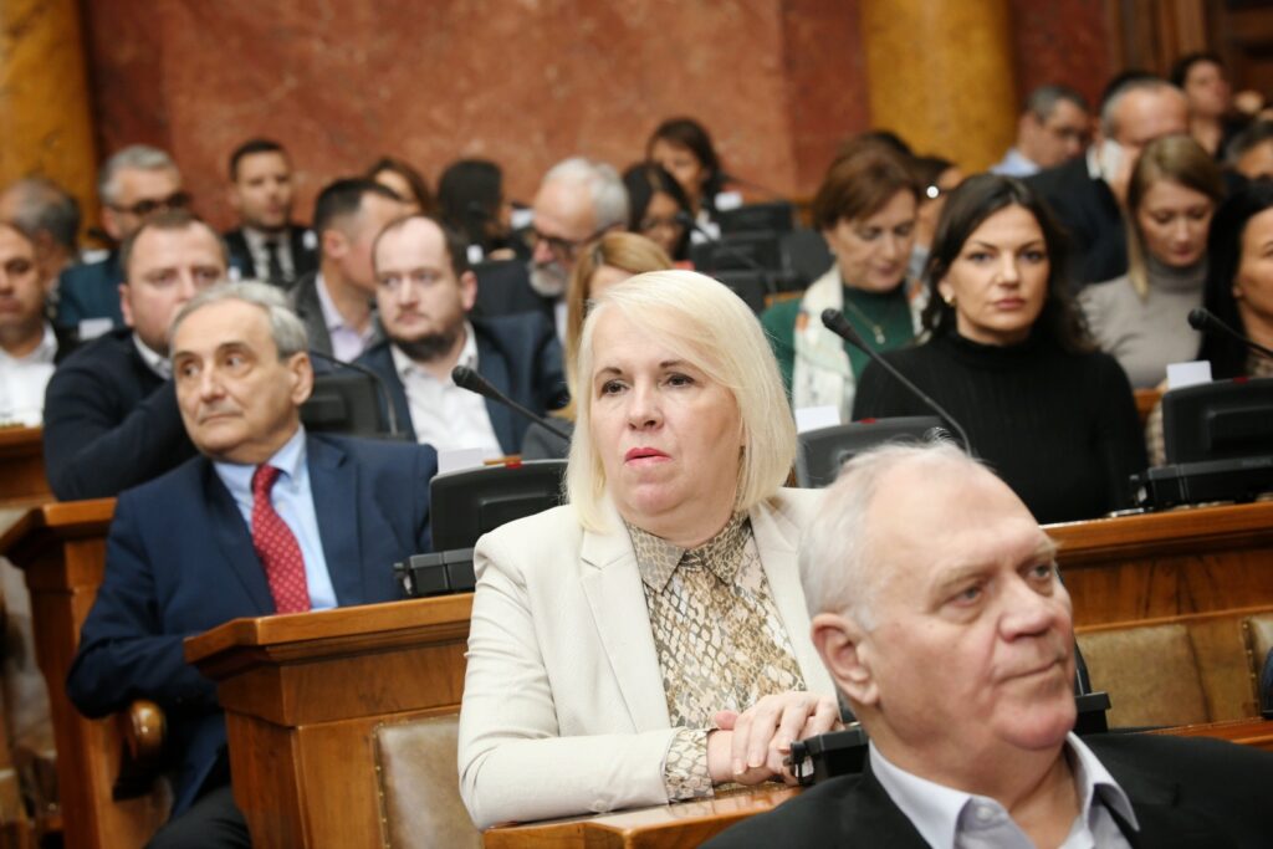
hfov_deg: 23.6
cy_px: 424
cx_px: 636
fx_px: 3041
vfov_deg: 15.9
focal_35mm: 86
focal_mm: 86
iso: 2000
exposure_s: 1/160
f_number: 5
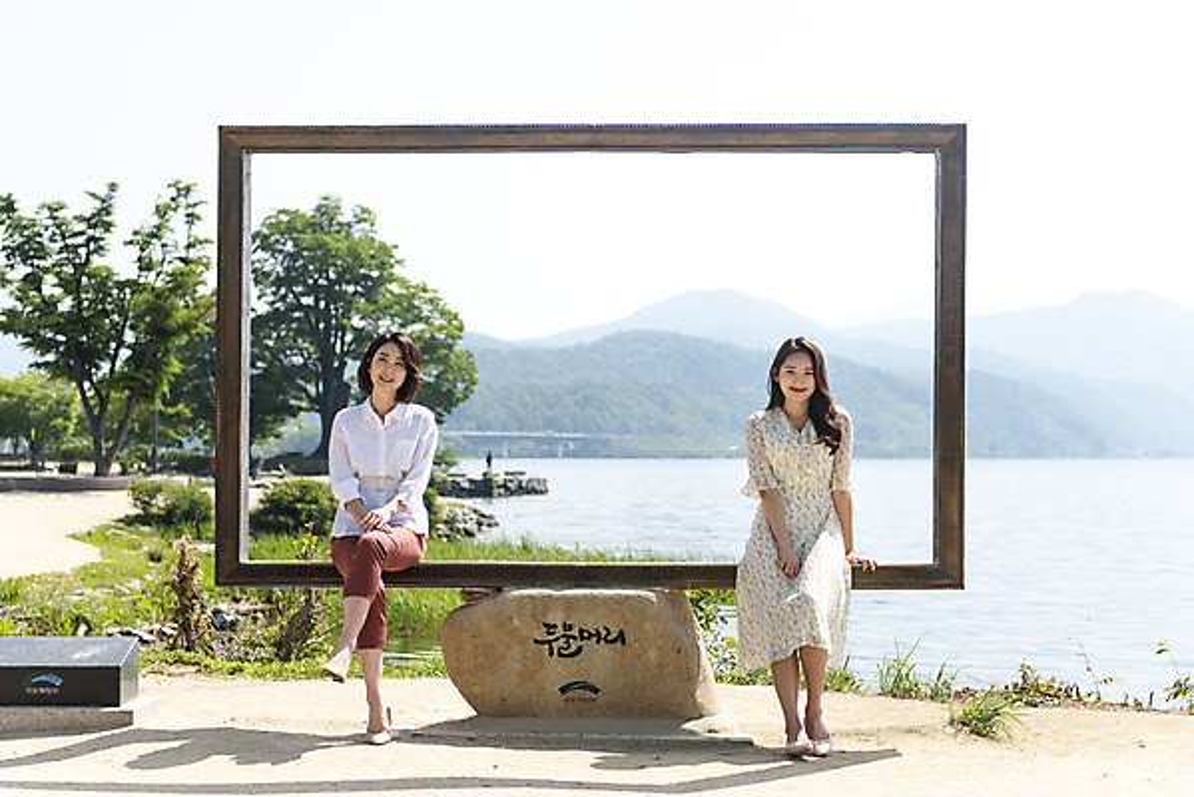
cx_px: 597
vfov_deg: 24.2
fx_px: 1858
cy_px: 398
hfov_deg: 35.6
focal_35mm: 56
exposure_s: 1/3200
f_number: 2.8
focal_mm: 56
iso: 100
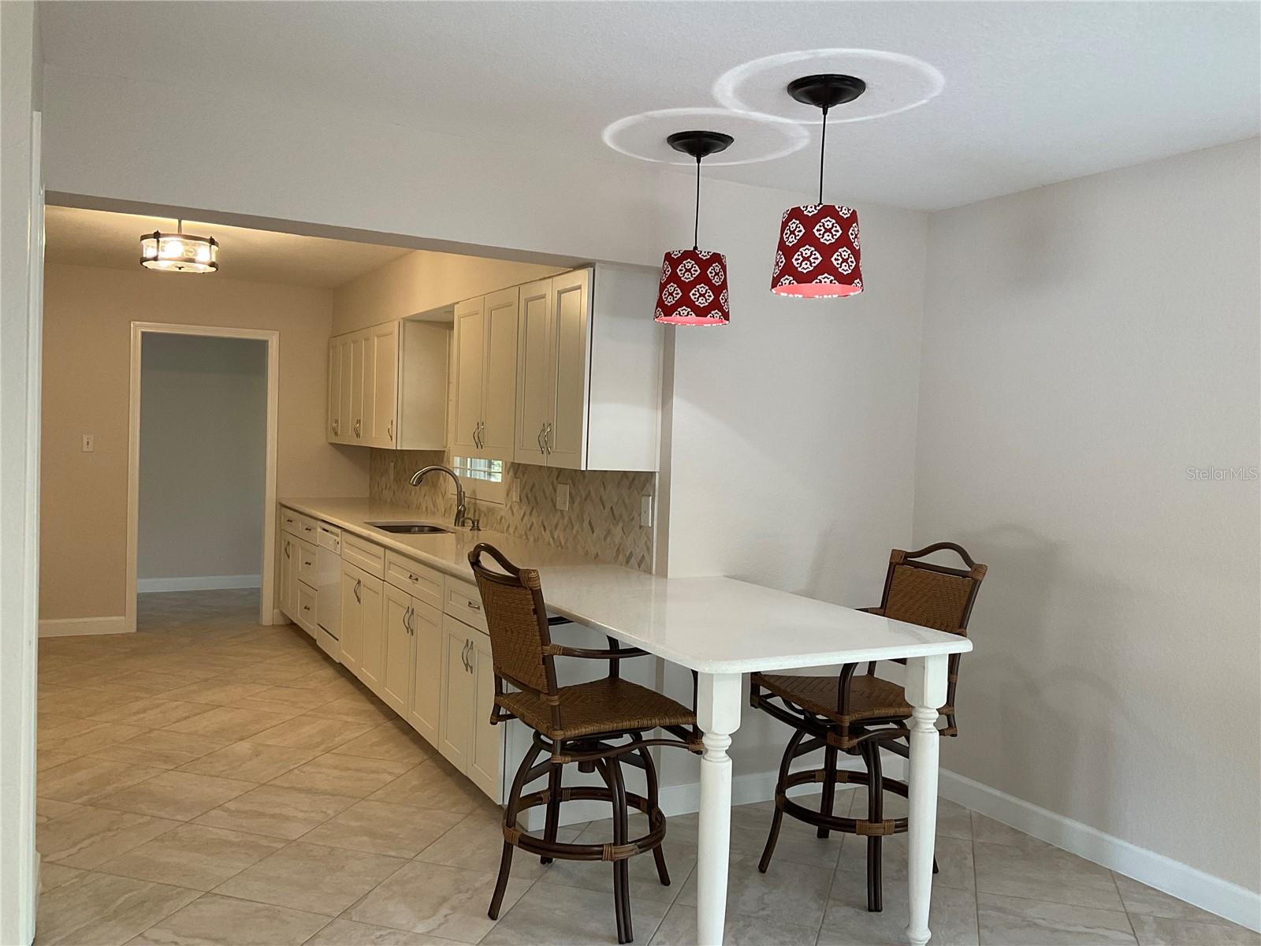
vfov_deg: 48.2
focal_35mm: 29
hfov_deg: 61.7
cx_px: 630
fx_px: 1056
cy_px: 473
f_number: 1.8
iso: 64
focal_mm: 3
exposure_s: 1/60
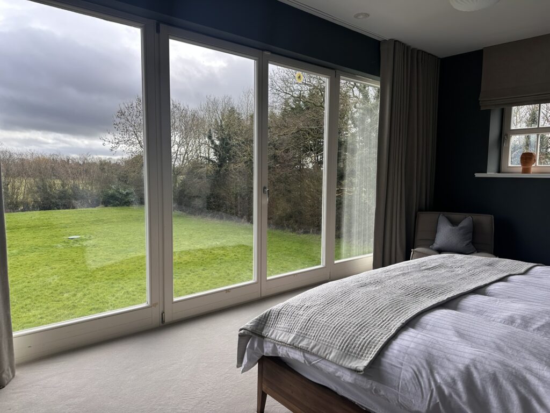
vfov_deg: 56.8
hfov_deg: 71.6
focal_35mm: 24
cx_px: 275
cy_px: 206
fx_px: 381
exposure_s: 1/650
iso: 80
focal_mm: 6.86
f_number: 1.78
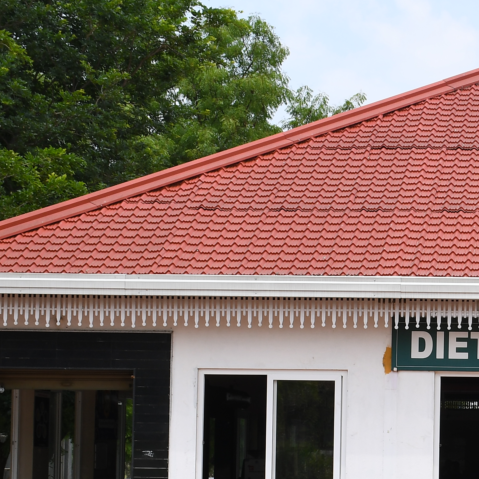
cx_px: 556
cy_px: 406
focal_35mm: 123
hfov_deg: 13.8
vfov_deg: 14.1
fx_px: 1926
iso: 200
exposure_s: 1/200
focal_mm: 30
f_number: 11
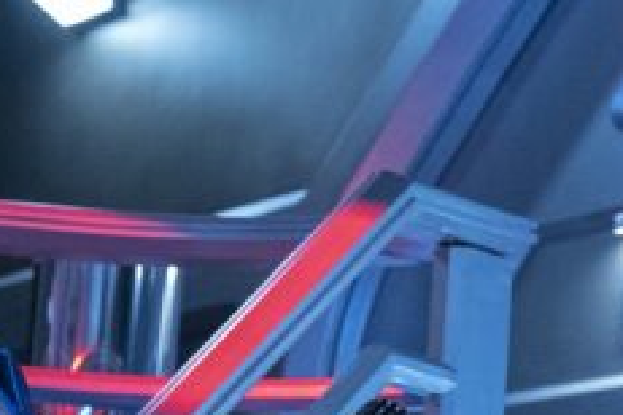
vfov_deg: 9.2
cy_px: 476
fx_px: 2561
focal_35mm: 148
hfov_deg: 13.8
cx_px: 191
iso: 12800
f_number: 3.5
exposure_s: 1/125
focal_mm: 49
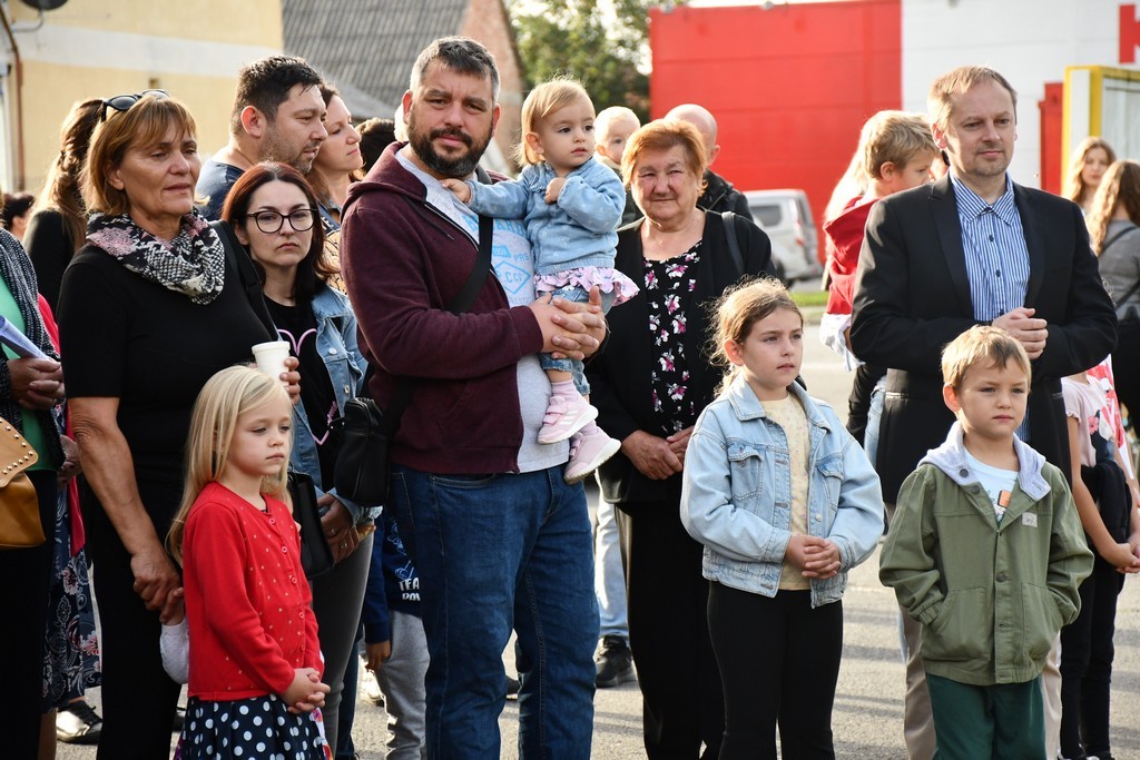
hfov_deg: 15.2
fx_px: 4275
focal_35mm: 135
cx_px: 570
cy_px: 380
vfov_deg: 10.2
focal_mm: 90
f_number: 5.3
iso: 800
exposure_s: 1/500
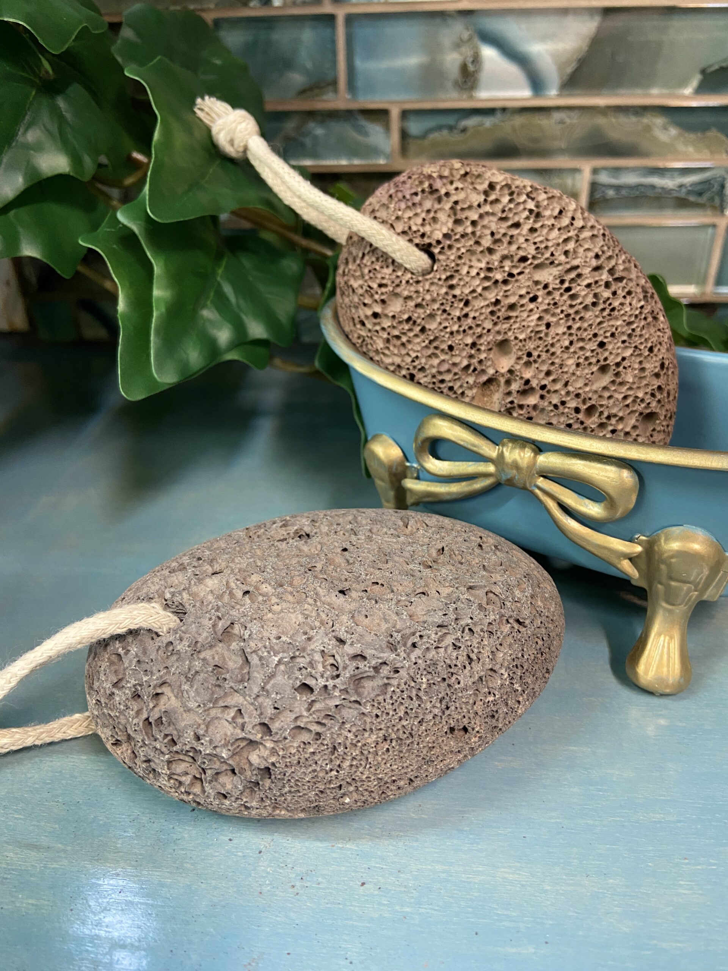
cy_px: 486
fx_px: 729
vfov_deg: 67.3
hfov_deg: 53.1
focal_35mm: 26
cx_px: 364
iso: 320
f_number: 1.8
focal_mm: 4.25
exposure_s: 1/60
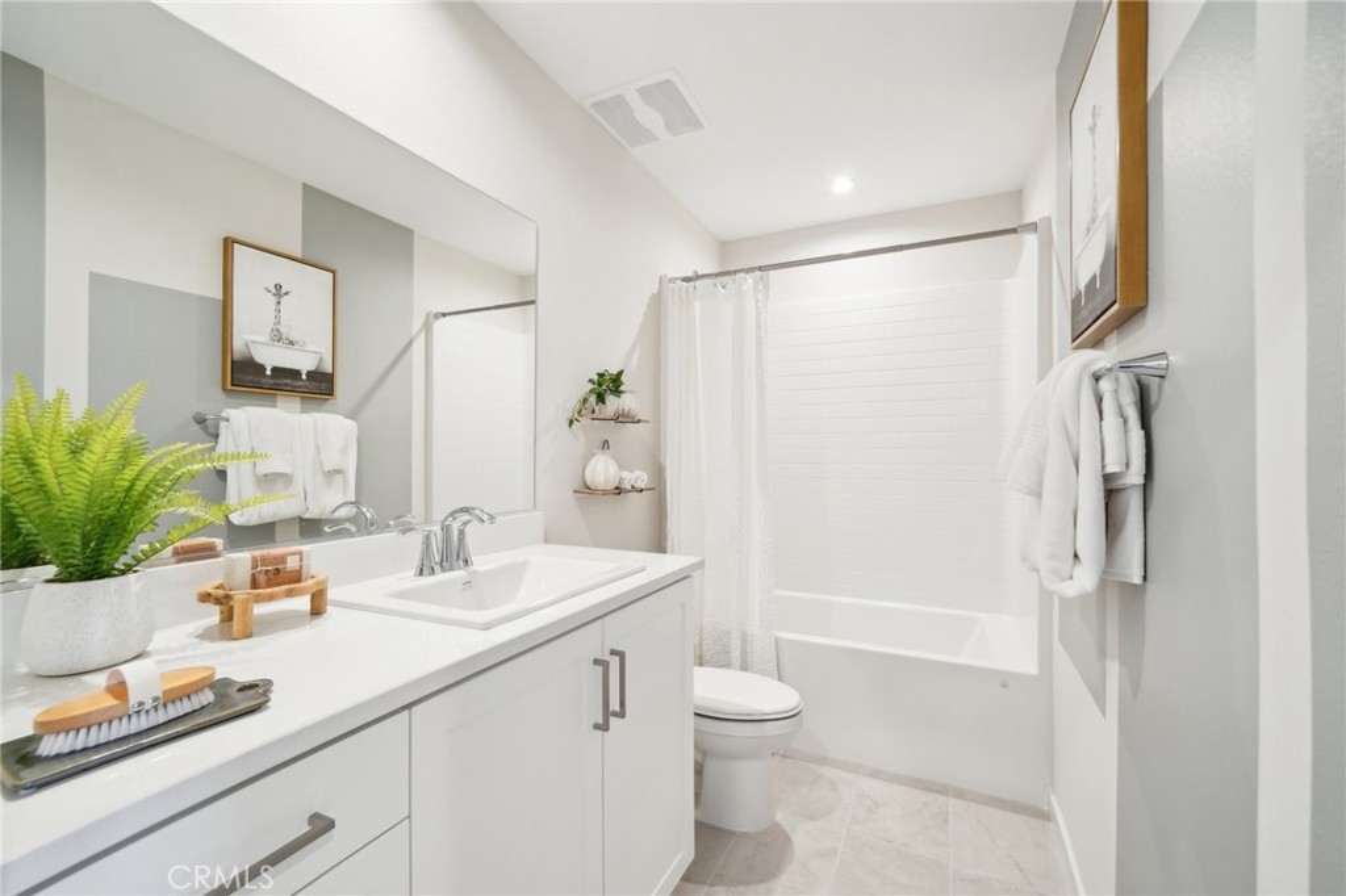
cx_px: 673
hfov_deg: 104.3
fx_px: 523
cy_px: 448
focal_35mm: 14
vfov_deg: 81.2
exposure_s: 1/15
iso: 400
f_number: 8
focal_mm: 14
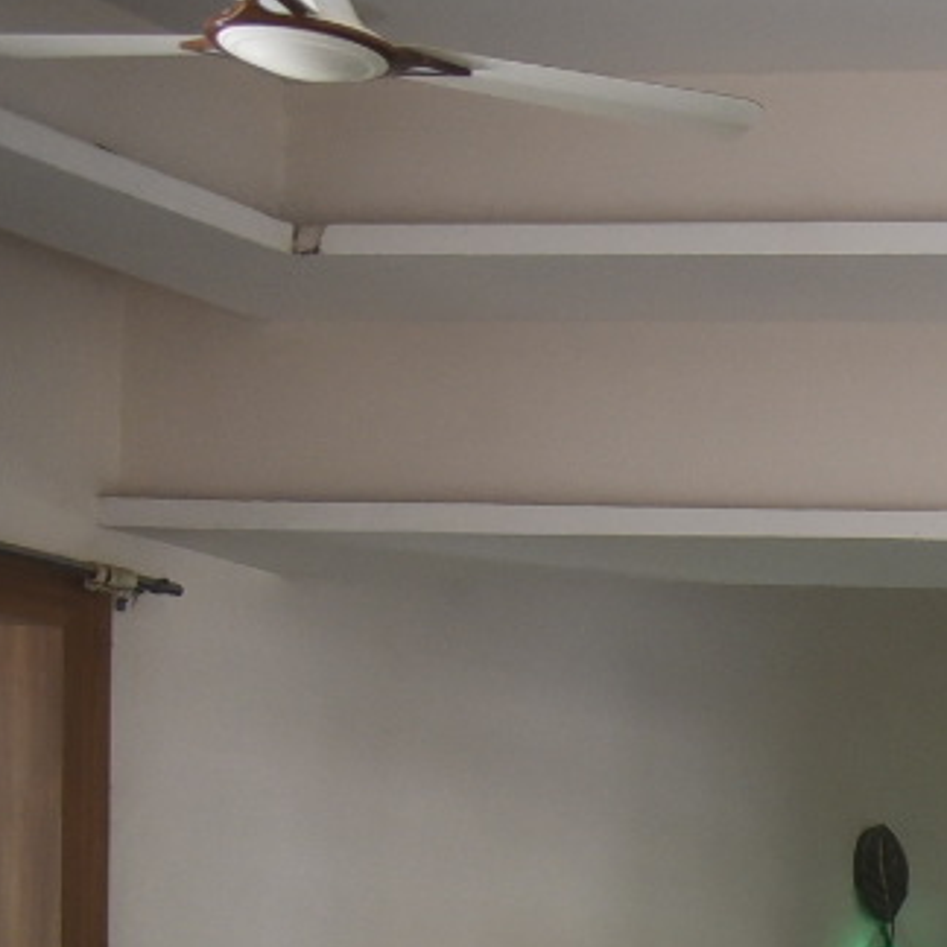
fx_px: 3157
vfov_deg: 15.3
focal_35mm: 102
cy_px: 1549
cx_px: 1947
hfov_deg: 14.1
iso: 1600
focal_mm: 24
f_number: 4
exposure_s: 1/100
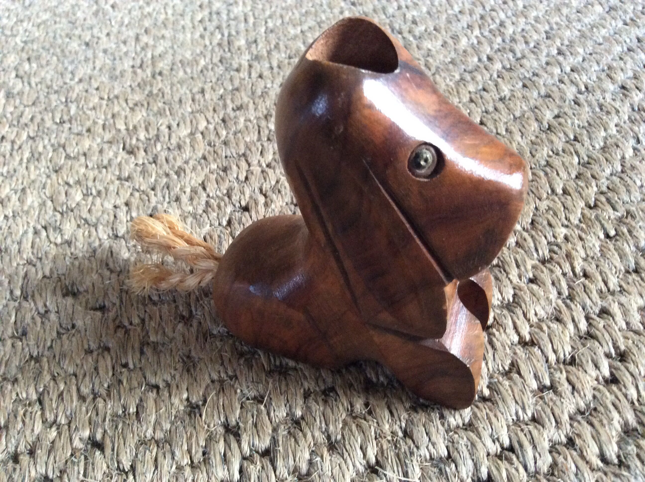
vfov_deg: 44.1
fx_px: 595
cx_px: 322
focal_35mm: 32
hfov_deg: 56.9
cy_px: 241
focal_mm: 3.3
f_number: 2.4
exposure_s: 1/17
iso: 250
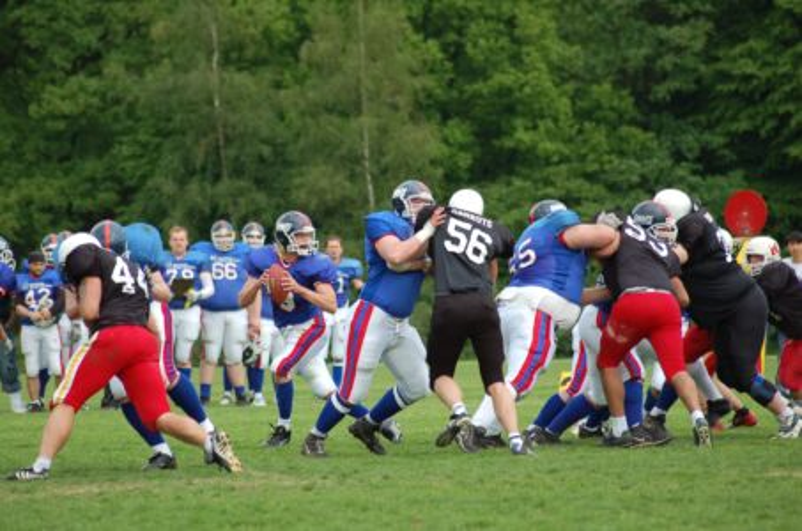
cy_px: 266
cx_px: 401
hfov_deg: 8.1
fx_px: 5669
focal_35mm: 255
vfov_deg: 5.4
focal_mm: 170
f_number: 4.8
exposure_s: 1/1000
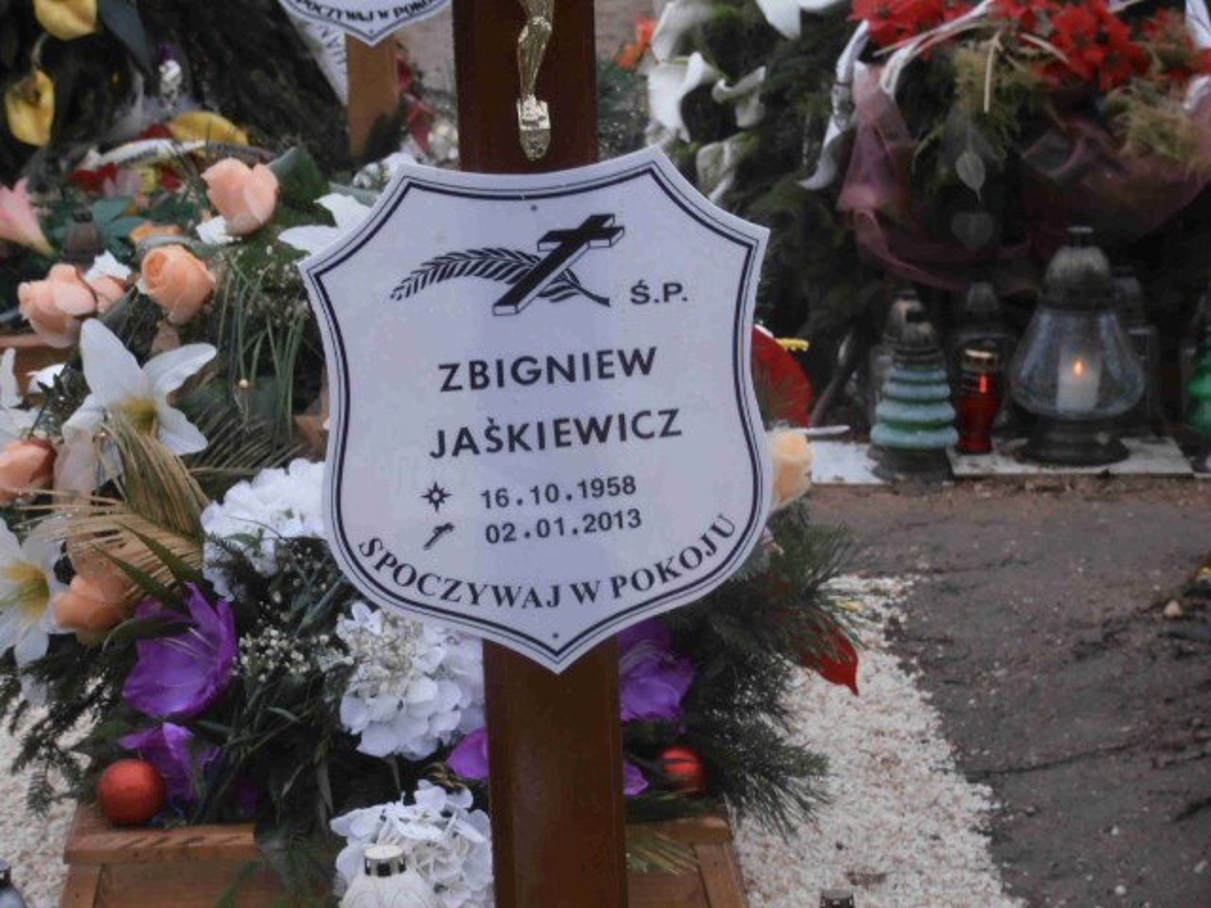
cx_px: 606
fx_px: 4828
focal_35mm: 138
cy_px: 454
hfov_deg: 14.3
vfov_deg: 10.7
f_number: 5.8
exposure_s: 1/80
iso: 80
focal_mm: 24.39
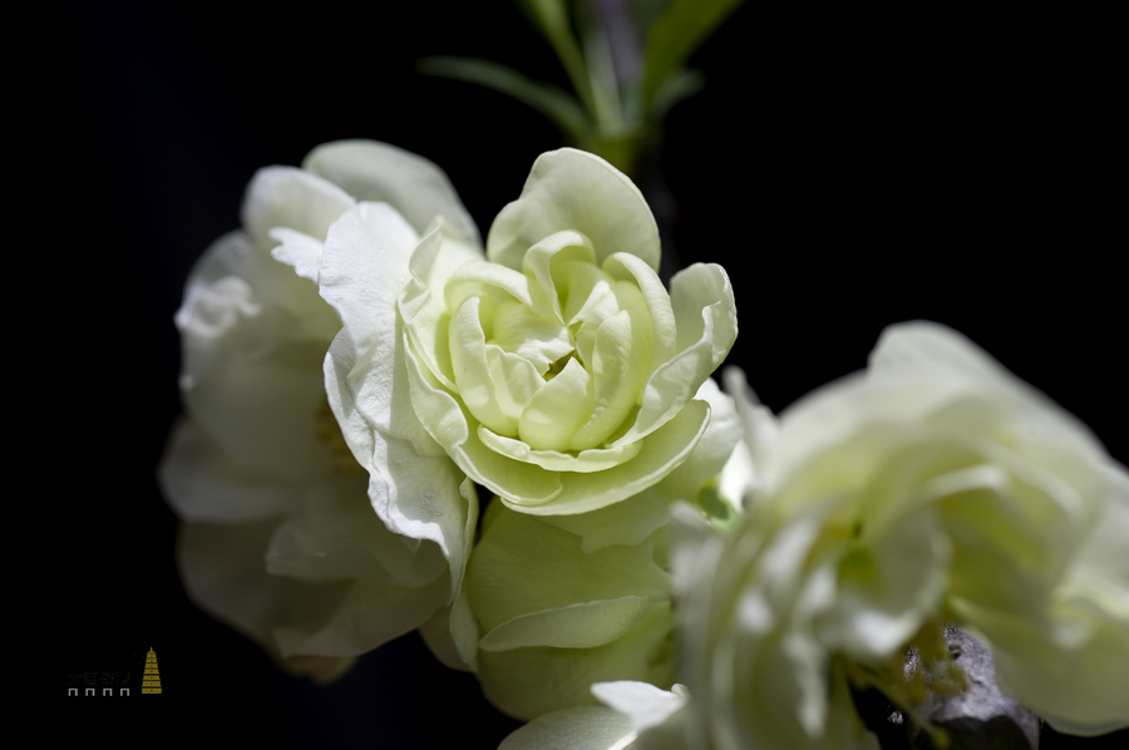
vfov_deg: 15.2
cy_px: 375
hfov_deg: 22.6
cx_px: 564
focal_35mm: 90
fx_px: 2819
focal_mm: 90
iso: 160
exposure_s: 1/320
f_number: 8
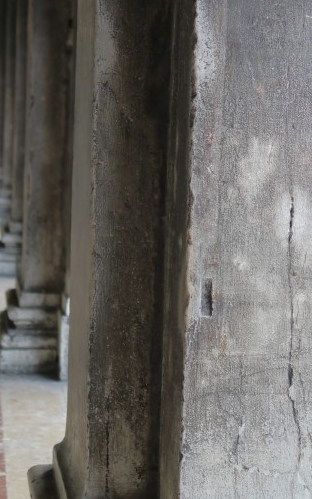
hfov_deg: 12.0
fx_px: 1484
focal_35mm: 109
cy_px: 202
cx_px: 236
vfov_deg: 19.1
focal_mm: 25
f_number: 1.4
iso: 160
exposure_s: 1/160
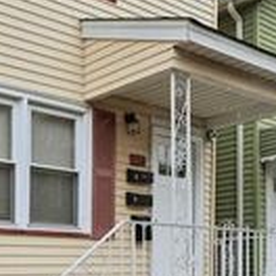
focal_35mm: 45
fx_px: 406
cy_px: 104
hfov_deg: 34.8
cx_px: 15
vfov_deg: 37.3
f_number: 8
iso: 200
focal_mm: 14
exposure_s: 1/800
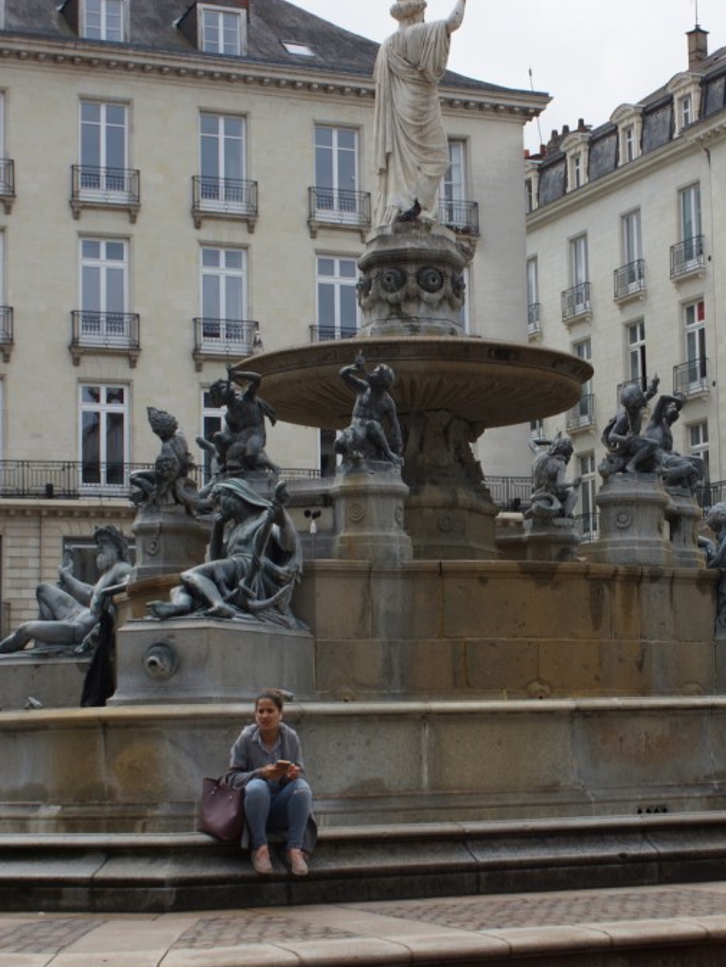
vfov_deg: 25.4
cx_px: 548
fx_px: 2145
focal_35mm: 77
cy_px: 484
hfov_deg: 19.1
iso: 100
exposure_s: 1/250
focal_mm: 35
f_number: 7.1
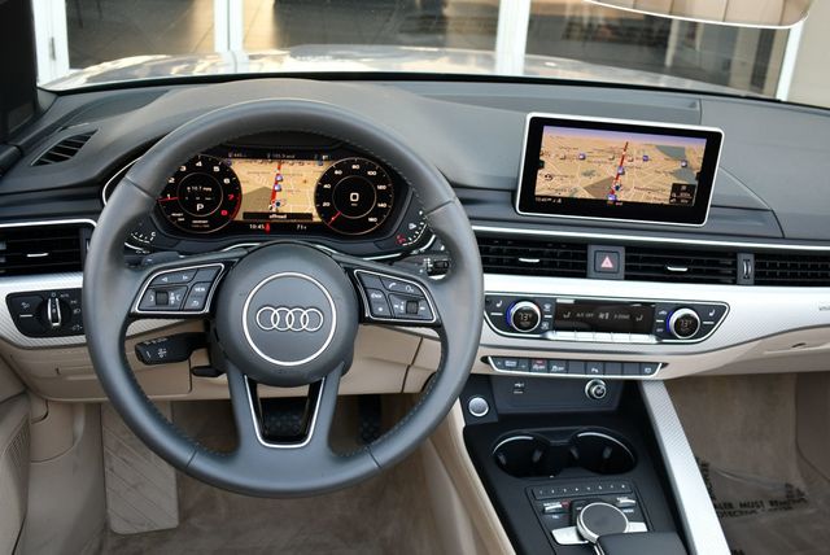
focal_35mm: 36
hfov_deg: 53.1
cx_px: 415
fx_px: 831
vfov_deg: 36.9
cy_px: 278
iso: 450
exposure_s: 1/250
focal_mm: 18
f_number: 3.5
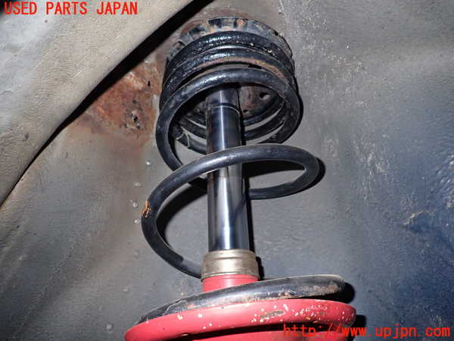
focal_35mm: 25
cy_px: 170
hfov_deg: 69.4
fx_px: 328
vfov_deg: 54.9
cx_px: 227
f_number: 5.6
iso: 320
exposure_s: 1/30
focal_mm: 4.5
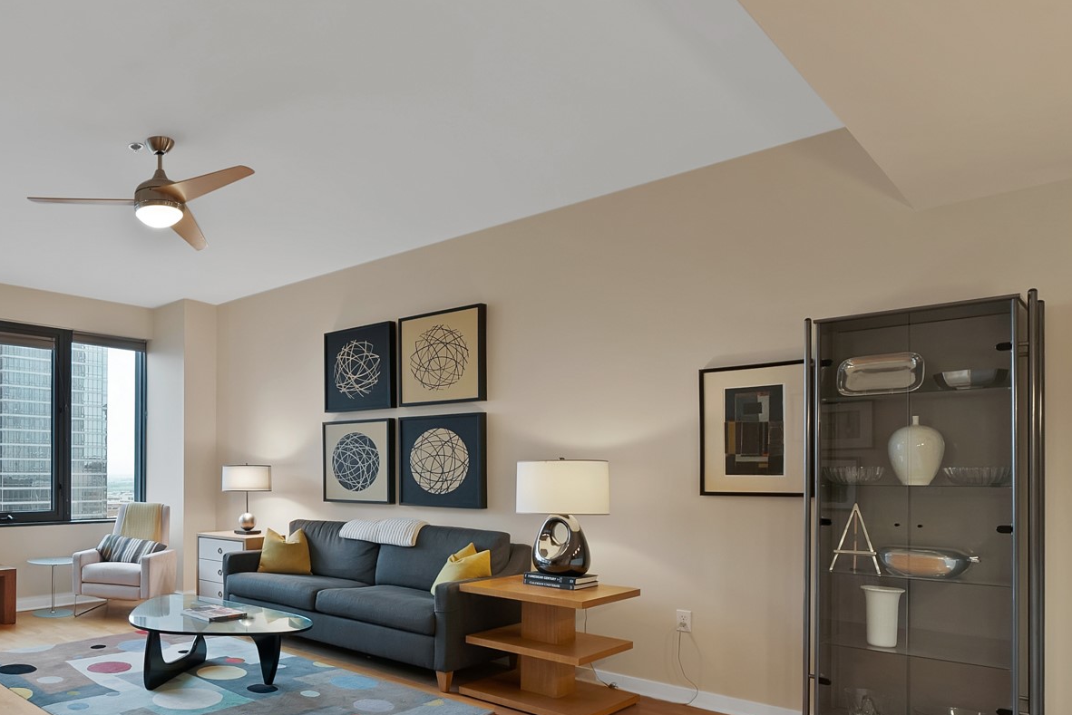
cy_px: 441
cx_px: 176
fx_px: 655
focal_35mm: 22
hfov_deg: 68.8
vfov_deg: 56.7
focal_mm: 13
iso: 640
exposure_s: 1/3
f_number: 9
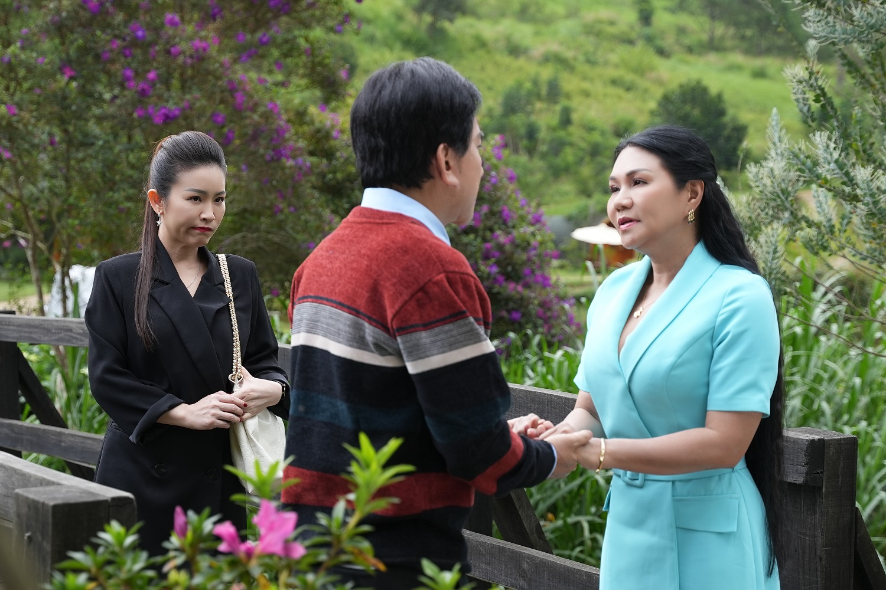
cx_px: 443
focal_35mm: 76
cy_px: 295
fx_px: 1870
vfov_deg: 17.9
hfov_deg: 26.7
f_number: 3.5
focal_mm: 51
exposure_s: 1/400
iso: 200
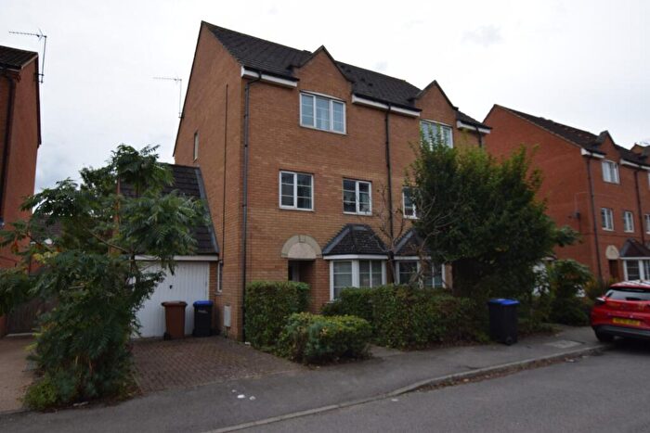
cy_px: 216
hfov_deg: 77.3
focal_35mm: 22
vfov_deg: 56.2
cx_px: 325
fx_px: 406
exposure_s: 1/320
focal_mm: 15
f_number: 9
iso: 200
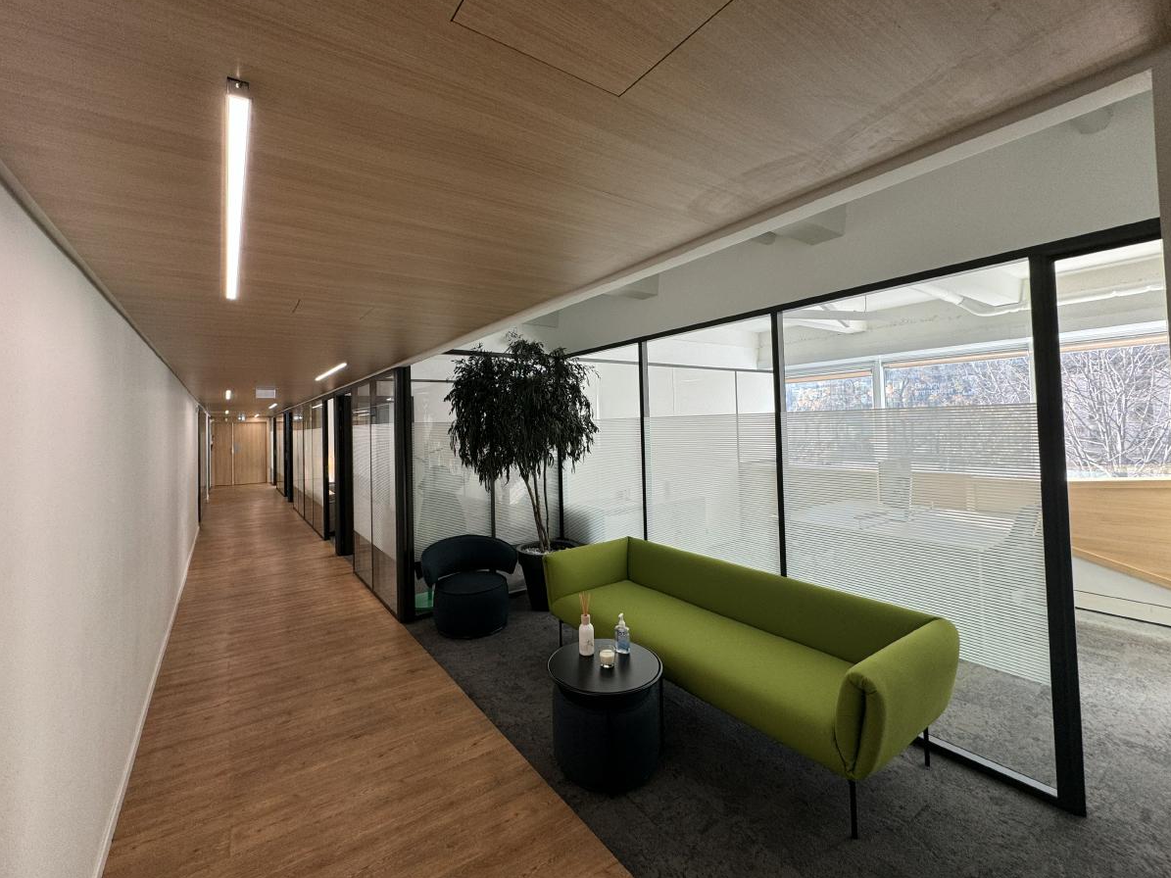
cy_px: 411
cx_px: 563
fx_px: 507
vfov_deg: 81.6
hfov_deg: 98.1
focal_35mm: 15
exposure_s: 1/99
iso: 80
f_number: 2.2
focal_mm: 2.22
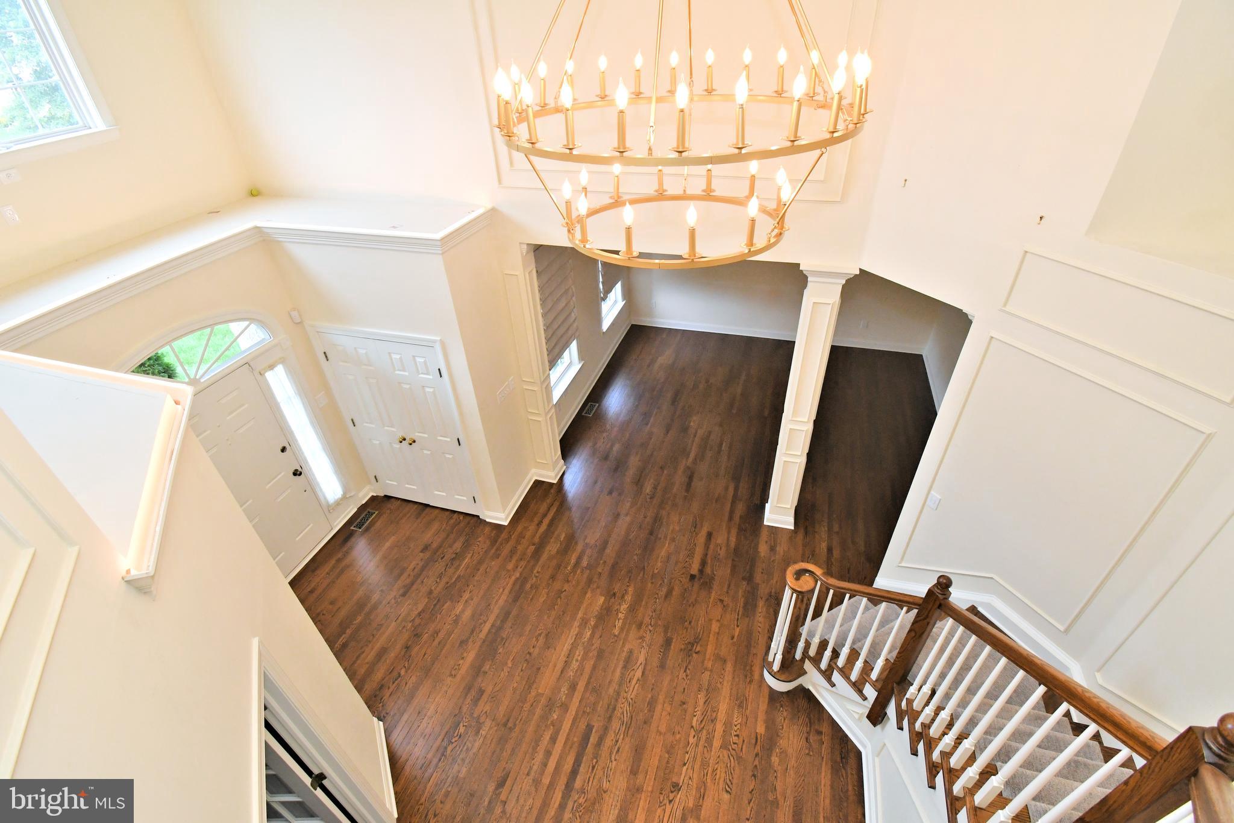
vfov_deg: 77.3
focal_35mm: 15
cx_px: 617
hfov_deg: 100.4
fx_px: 514
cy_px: 412
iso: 1600
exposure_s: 1/160
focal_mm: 10
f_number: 9
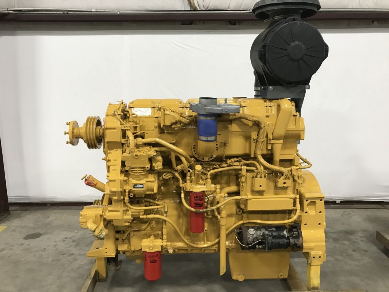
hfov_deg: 63.4
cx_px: 194
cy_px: 146
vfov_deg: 49.7
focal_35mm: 28
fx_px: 315
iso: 40
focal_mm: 3.99
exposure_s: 1/15
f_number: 1.8
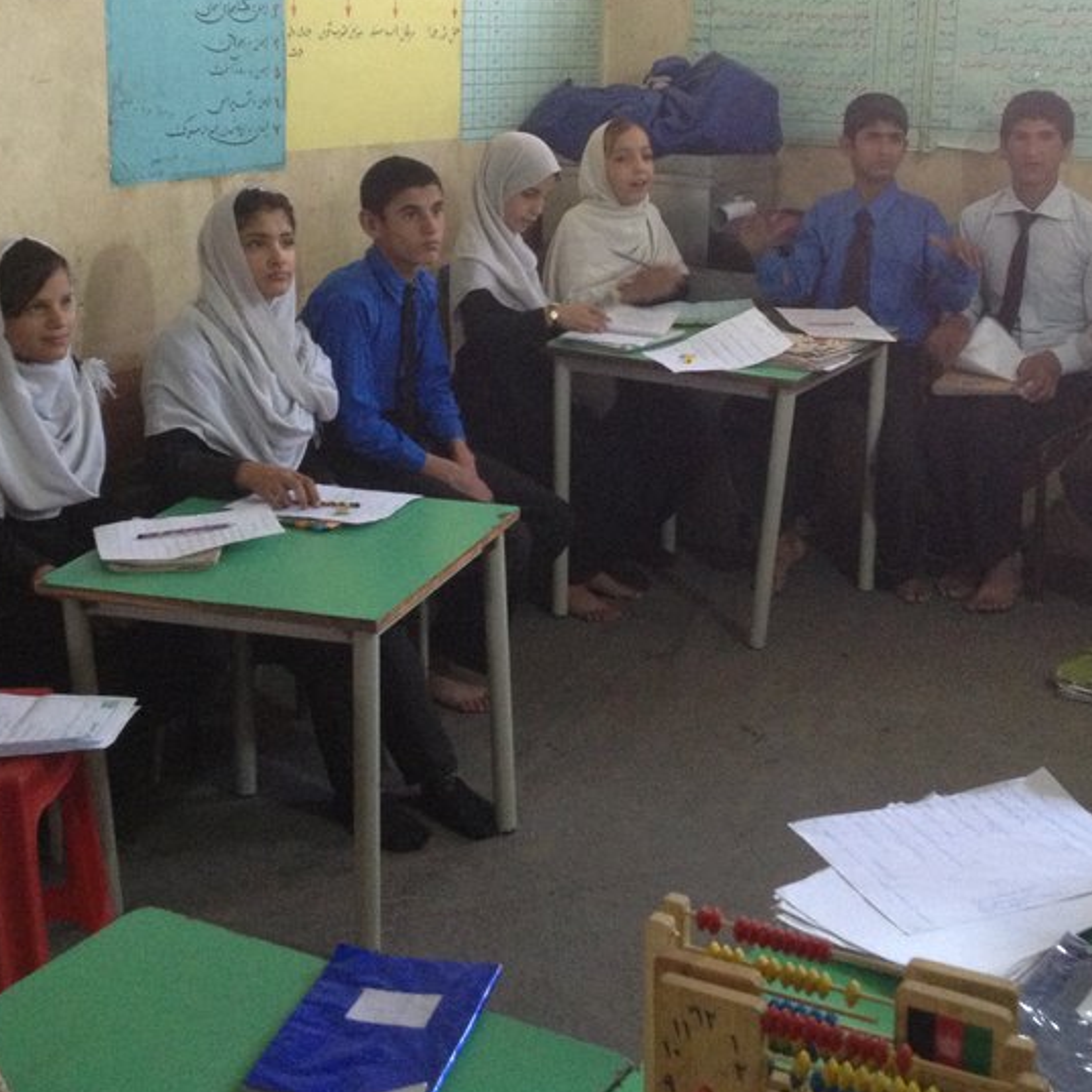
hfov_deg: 29.1
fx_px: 2106
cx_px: 555
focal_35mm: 59
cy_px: 344
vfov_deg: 28.8
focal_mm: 4.28
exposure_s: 1/20
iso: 320
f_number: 2.4
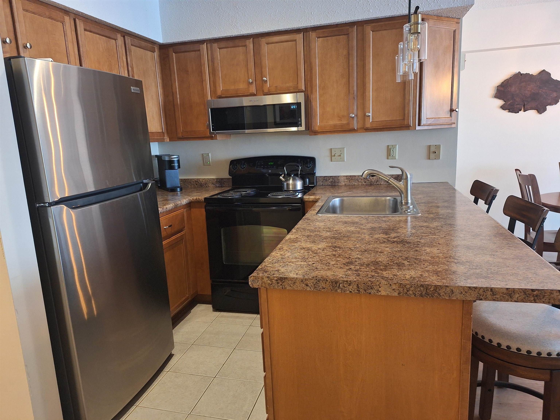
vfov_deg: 58.9
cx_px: 280
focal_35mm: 23
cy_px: 210
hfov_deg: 73.9
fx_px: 372
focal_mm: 5.54
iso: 200
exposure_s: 1/40
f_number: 1.8
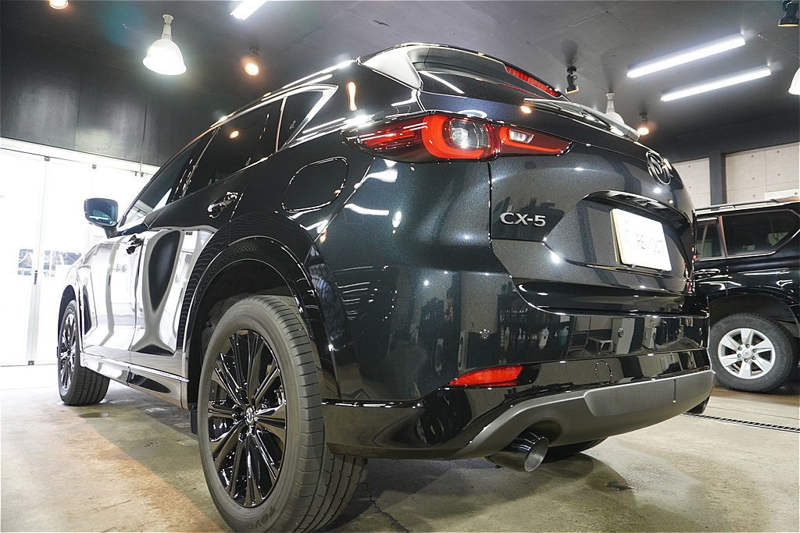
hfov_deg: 73.7
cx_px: 400
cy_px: 266
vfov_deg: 53.1
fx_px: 533
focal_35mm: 24
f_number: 3.5
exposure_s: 1/30
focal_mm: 16
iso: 640
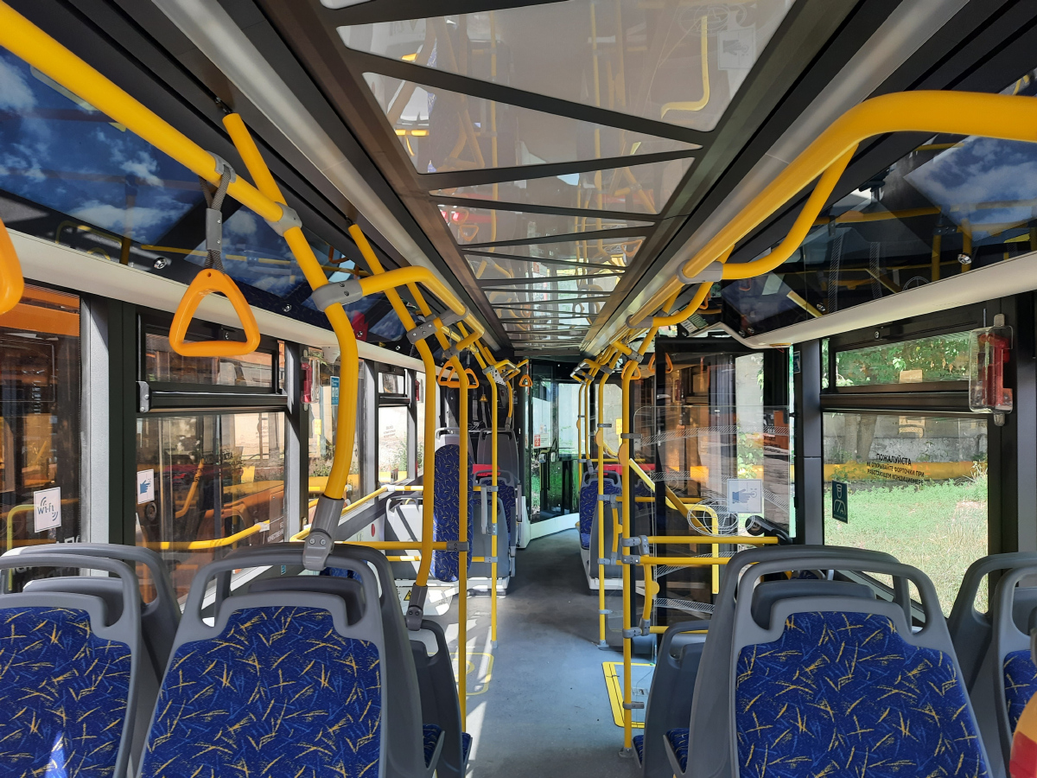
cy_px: 389
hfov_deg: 71.6
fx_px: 719
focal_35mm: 24
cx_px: 518
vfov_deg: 56.8
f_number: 1.8
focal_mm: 5.23
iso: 40
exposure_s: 1/50
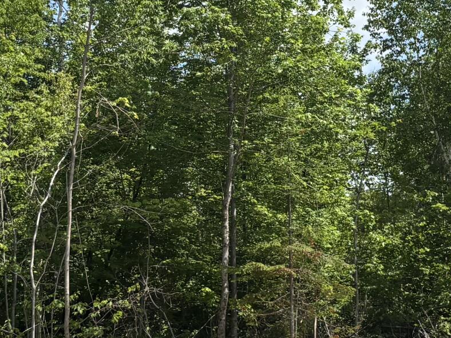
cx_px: 282
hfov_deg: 19.8
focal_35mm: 99
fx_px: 1290
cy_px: 130
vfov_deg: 14.9
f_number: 1.6
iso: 50
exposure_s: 1/2933
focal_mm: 5.96
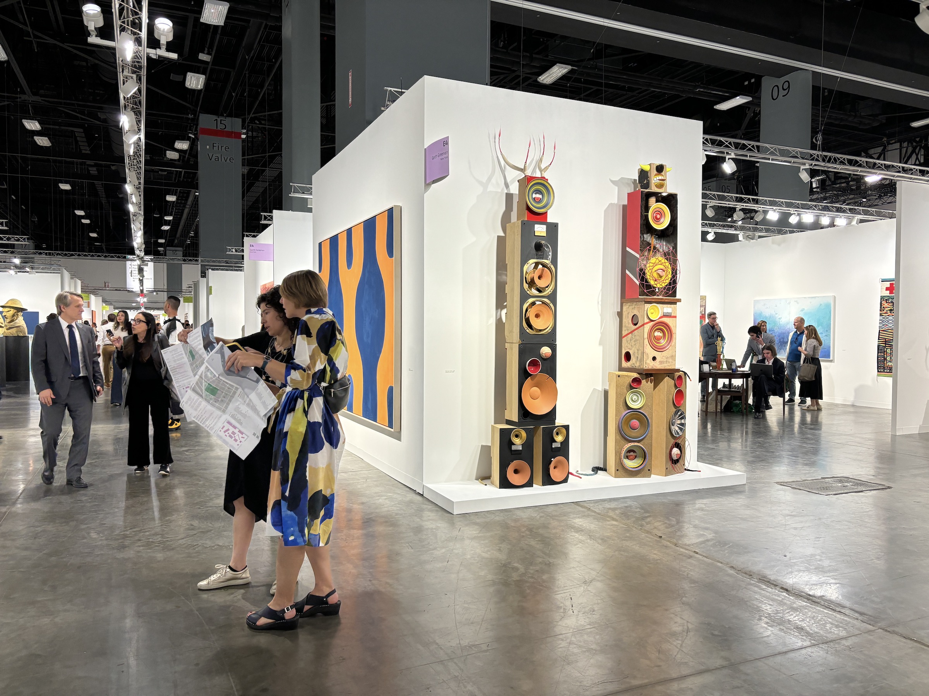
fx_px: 698
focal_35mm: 26
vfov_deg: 53.1
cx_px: 464
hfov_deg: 67.3
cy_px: 348
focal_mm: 5.96
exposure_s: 1/120
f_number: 1.6
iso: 125
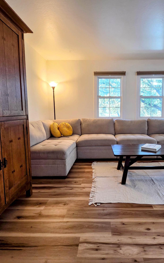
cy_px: 128
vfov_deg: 88.0
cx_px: 102
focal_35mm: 19
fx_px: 136
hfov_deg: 61.4
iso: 250
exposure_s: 1/60
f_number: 2.2
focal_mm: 2.2
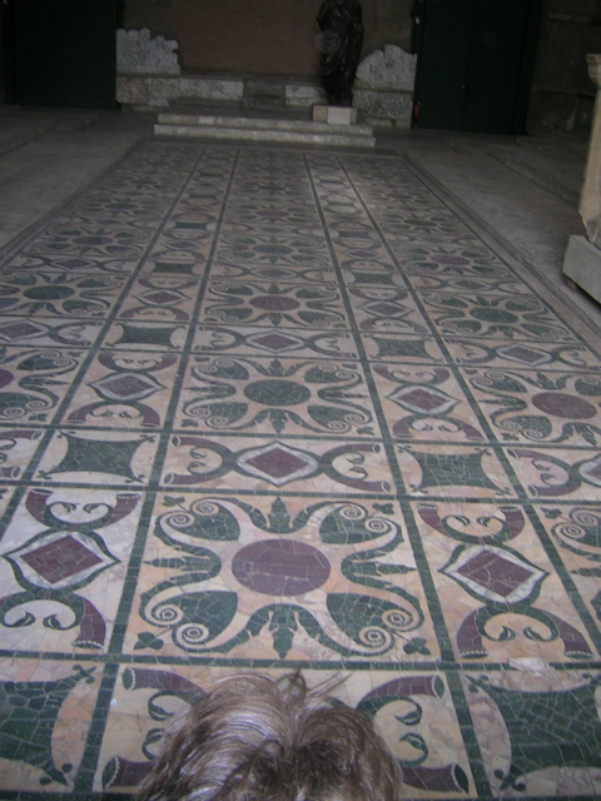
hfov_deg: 40.7
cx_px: 300
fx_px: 810
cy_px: 400
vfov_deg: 52.6
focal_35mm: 35
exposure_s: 1/30
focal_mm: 5.4
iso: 56
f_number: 2.8
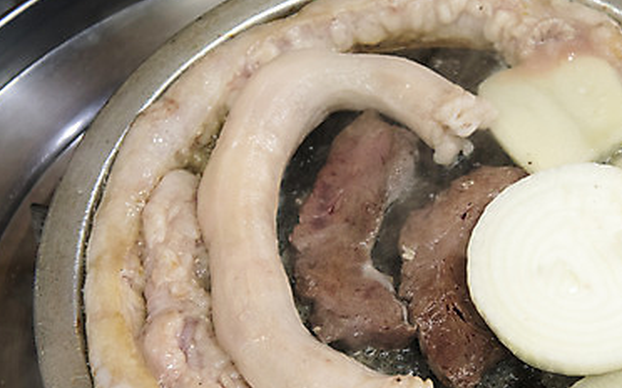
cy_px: 296
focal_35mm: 92
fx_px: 1559
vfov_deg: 14.1
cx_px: 426
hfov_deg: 22.5
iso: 1600
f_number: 4
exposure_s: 1/125
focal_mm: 56
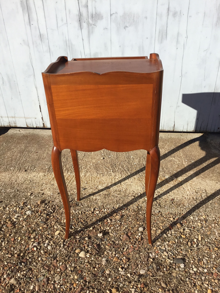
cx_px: 110
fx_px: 263
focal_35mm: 31
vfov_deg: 58.4
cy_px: 146
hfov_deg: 45.4
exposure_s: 1/1988
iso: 25
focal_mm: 3.3
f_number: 2.4
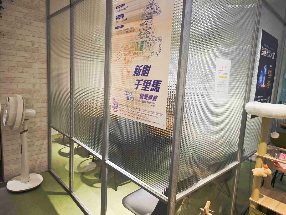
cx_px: 143
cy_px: 108
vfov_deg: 58.9
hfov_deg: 73.9
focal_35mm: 23
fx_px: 190
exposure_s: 1/60
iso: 640
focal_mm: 8.72
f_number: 1.63
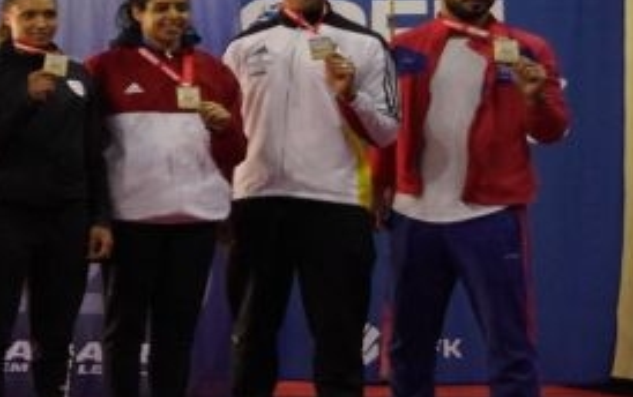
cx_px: -1257
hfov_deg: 10.9
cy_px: 74
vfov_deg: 10.3
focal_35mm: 127
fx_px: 2194
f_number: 4
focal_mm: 19
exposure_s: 1/125
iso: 1000
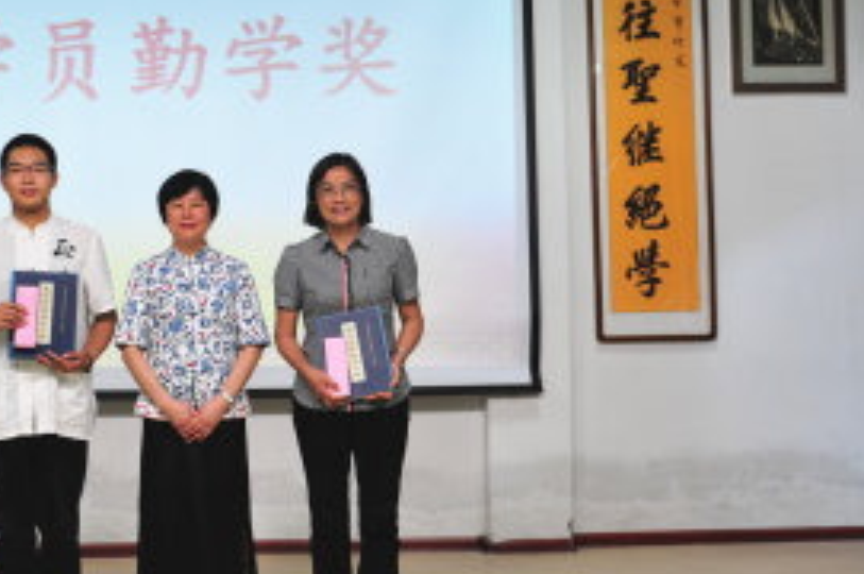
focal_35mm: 65
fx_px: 1558
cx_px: 121
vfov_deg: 20.9
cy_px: 250
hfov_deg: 29.9
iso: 200
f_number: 3.2
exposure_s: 1/40
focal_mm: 24
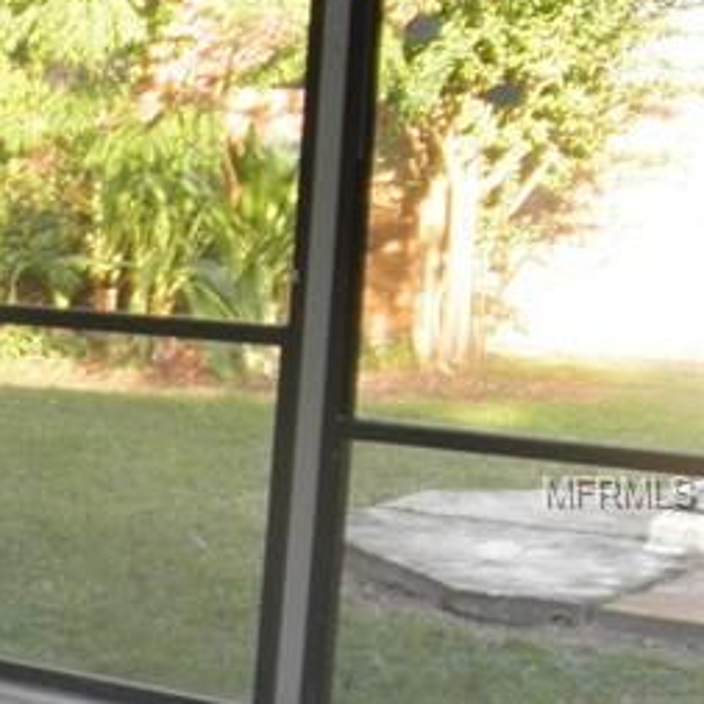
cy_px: 493
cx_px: -715
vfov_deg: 17.3
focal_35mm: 100
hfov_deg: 14.4
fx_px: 2301
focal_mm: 5
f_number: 3
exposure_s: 1/30
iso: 100
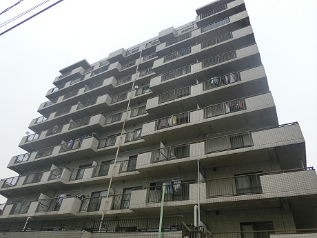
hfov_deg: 69.4
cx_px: 158
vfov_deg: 54.9
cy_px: 119
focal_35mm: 25
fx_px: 229
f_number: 3.5
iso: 80
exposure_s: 1/160
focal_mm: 4.5
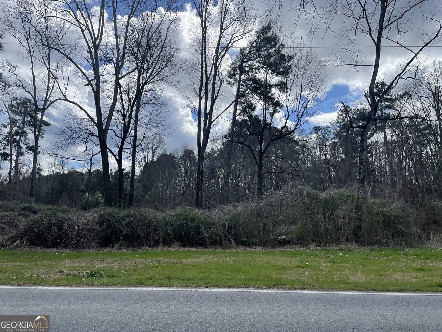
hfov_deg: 67.3
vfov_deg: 53.1
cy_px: 166
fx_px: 332
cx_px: 221
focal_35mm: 26
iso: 32
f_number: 1.6
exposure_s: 1/4831
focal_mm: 4.2
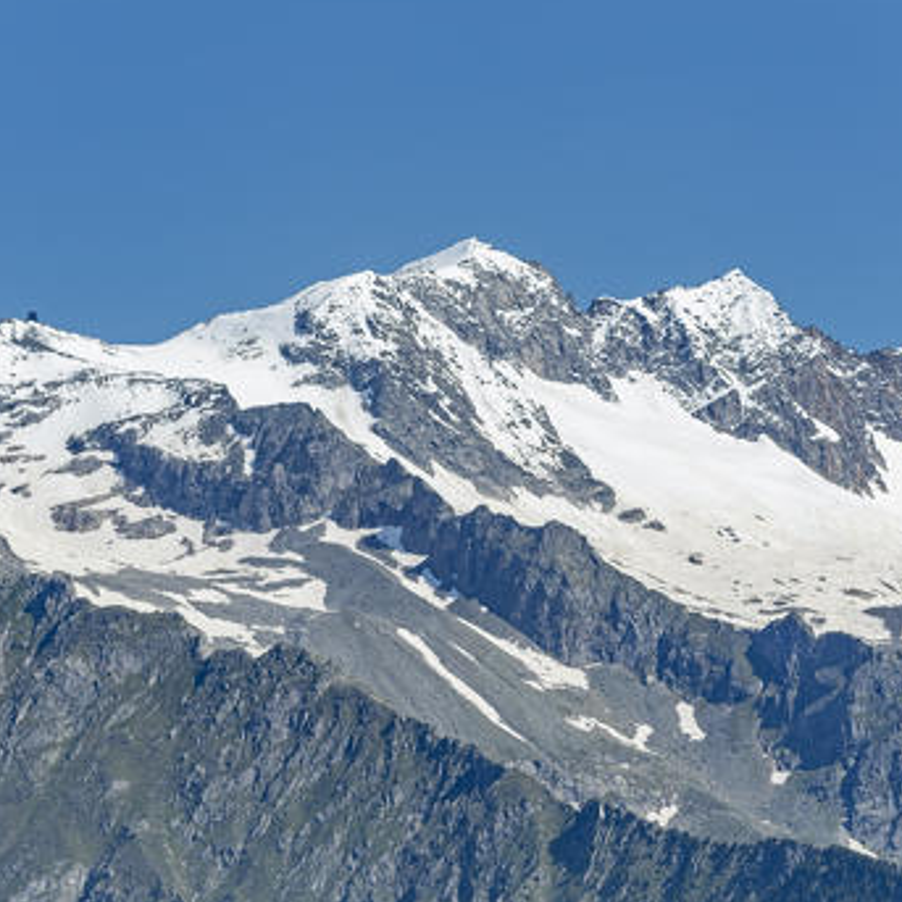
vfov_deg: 7.8
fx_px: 6574
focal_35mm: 223
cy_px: 664
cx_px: 437
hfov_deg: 7.8
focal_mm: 150
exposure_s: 1/800
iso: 200
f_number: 8
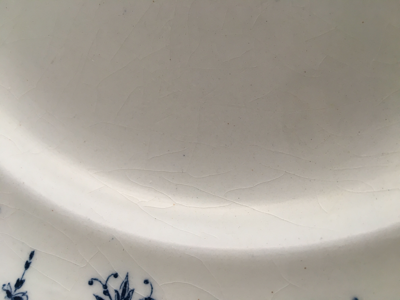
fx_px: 335
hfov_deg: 61.7
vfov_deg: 48.2
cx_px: 200
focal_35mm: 29
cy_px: 150
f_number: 2.2
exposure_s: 1/33
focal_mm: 4.15
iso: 64
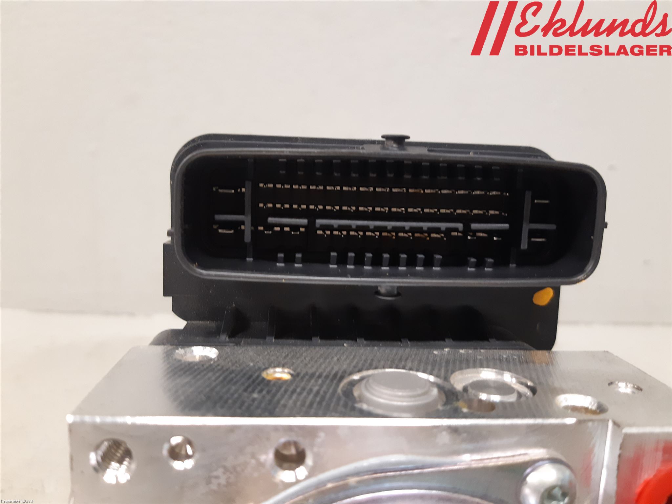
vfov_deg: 53.1
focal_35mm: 26
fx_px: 505
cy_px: 252
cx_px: 336
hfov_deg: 67.3
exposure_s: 1/33
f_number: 1.7
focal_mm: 3.93
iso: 250
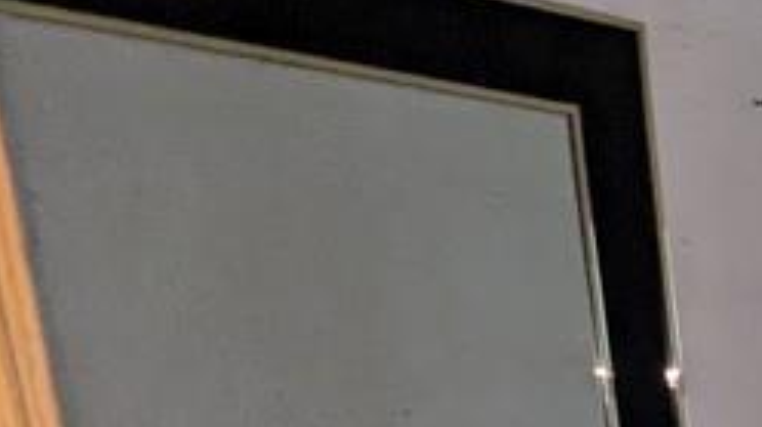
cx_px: 1370
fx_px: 1454
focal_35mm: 72
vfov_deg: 14.6
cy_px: 777
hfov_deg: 20.6
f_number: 2.2
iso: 904
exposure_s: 1/60
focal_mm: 2.22
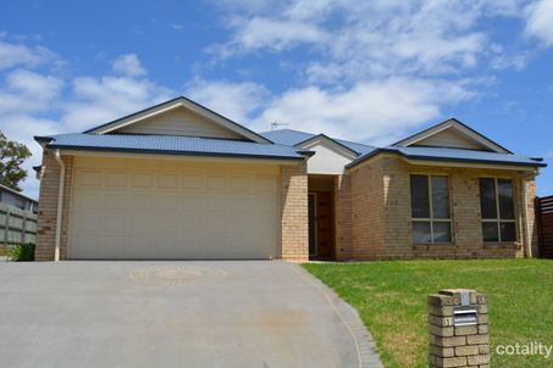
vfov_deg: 46.4
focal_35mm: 28
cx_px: 286
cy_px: 183
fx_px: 430
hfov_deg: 65.5
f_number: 8
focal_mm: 18
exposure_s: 1/250
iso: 100
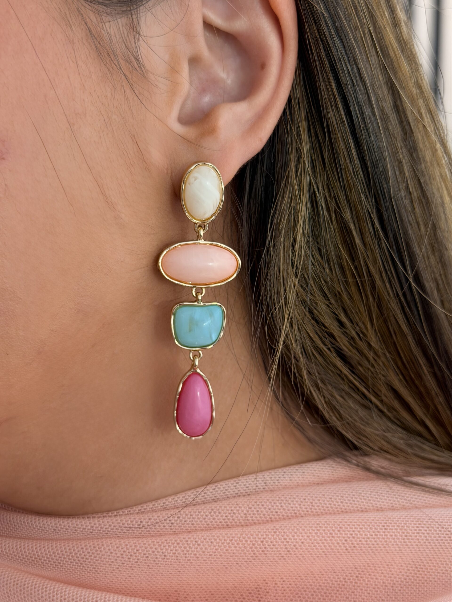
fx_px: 836
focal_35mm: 48
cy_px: 301
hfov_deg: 30.3
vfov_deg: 39.7
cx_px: 226
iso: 50
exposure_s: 1/50
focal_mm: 6.76
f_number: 1.78
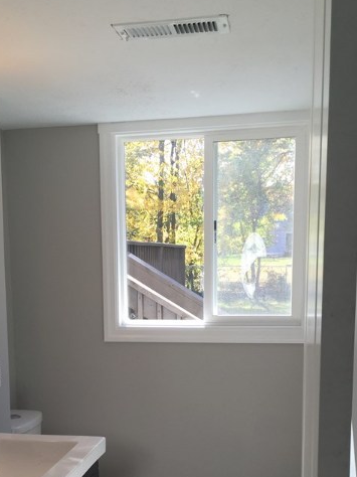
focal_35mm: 47
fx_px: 647
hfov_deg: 30.7
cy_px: 355
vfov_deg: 39.4
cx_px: 132
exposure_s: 1/139
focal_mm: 4.15
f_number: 2.2
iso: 32
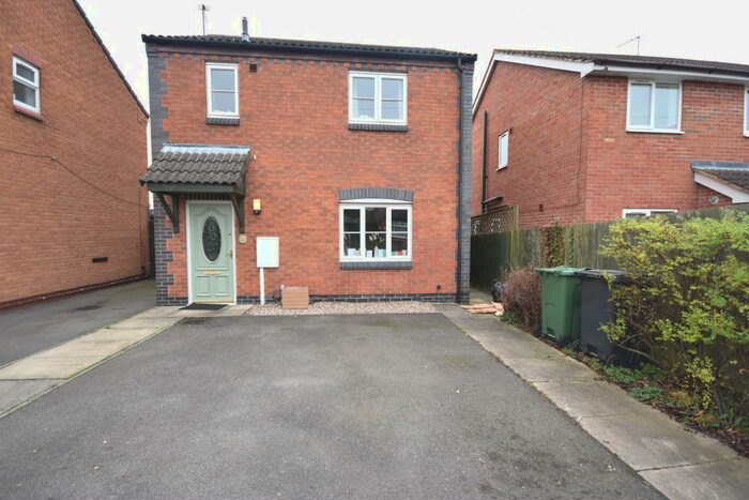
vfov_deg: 77.4
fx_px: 312
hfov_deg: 100.4
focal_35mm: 15
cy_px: 250
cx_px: 374
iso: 400
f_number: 4.5
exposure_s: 1/80
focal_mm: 10
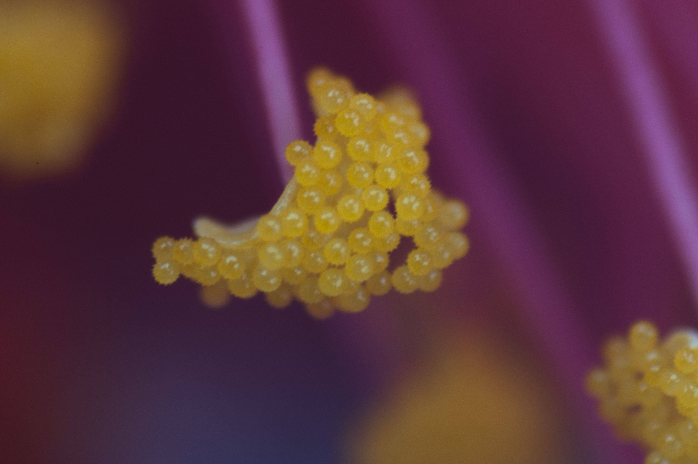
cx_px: 349
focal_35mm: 1200
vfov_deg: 1.1
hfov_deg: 1.7
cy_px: 232
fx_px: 23238
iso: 200
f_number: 13
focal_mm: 800
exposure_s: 1/8
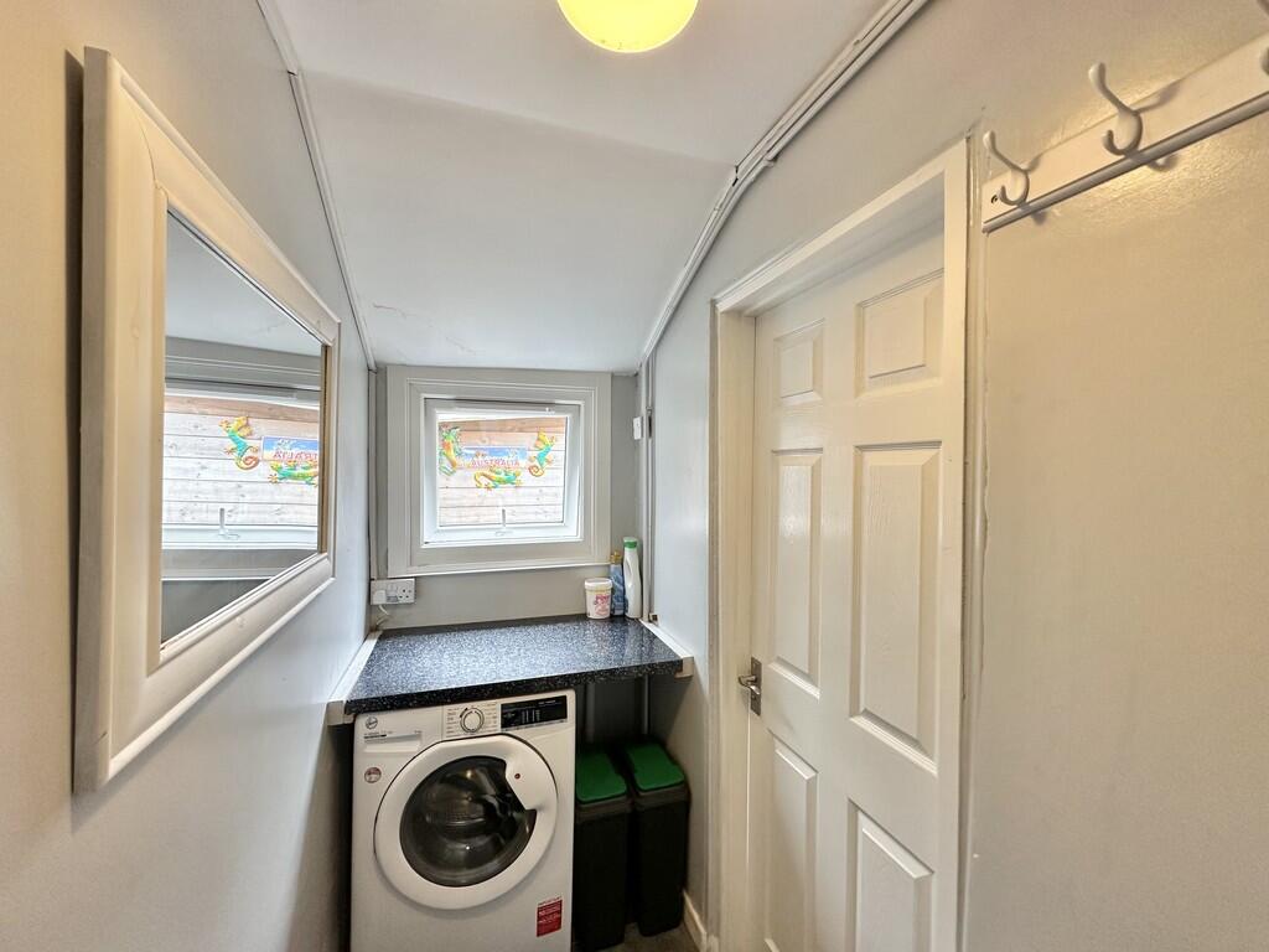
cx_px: 634
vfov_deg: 85.7
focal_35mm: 14
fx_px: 513
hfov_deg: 102.1
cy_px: 476
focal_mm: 2.22
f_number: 2.2
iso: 160
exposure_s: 1/100
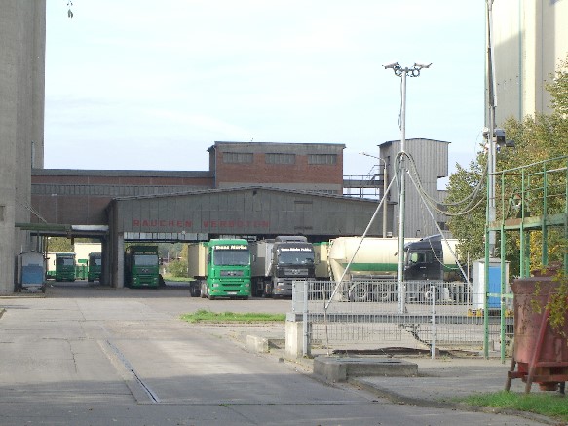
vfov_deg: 13.0
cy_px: 213
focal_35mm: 114
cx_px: 284
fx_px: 1870
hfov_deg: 17.3
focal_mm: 23.7
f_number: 5.1
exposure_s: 1/200
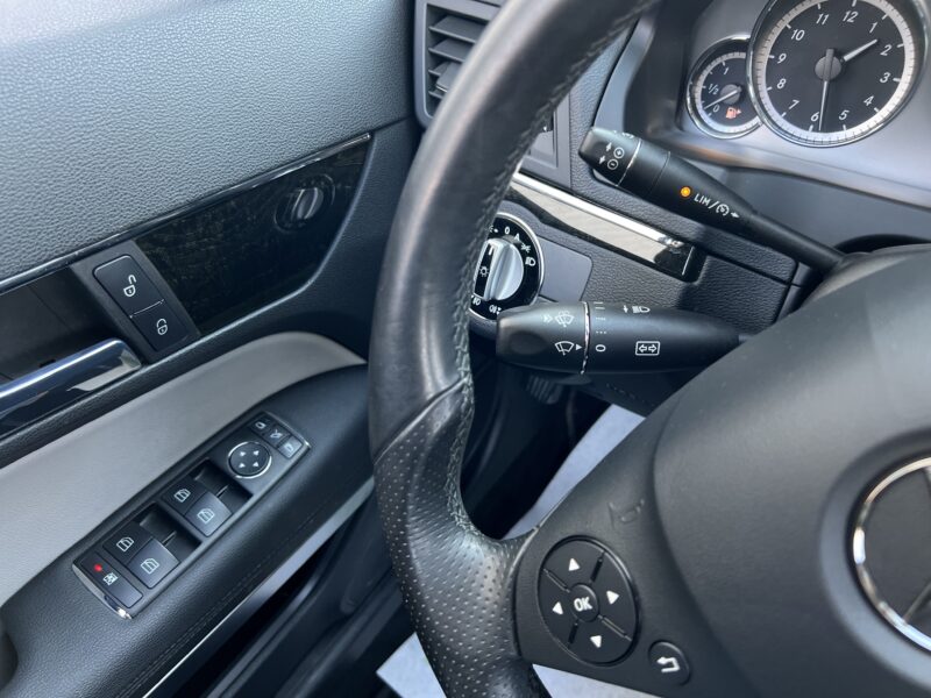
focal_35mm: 26
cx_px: 466
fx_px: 699
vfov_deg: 53.1
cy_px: 349
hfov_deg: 67.3
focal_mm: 5.7
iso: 125
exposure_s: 1/121
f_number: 1.5
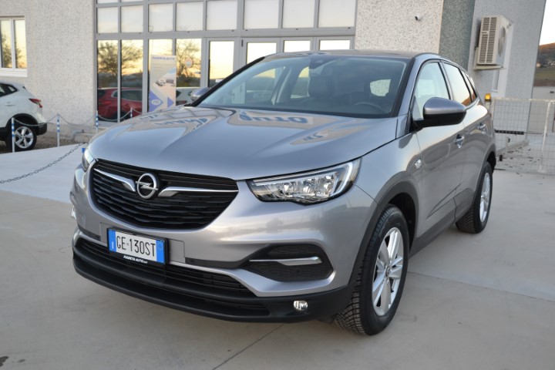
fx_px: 555
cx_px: 278
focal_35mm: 36
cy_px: 185
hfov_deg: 53.1
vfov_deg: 36.9
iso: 400
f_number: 5.6
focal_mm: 24
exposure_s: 1/125
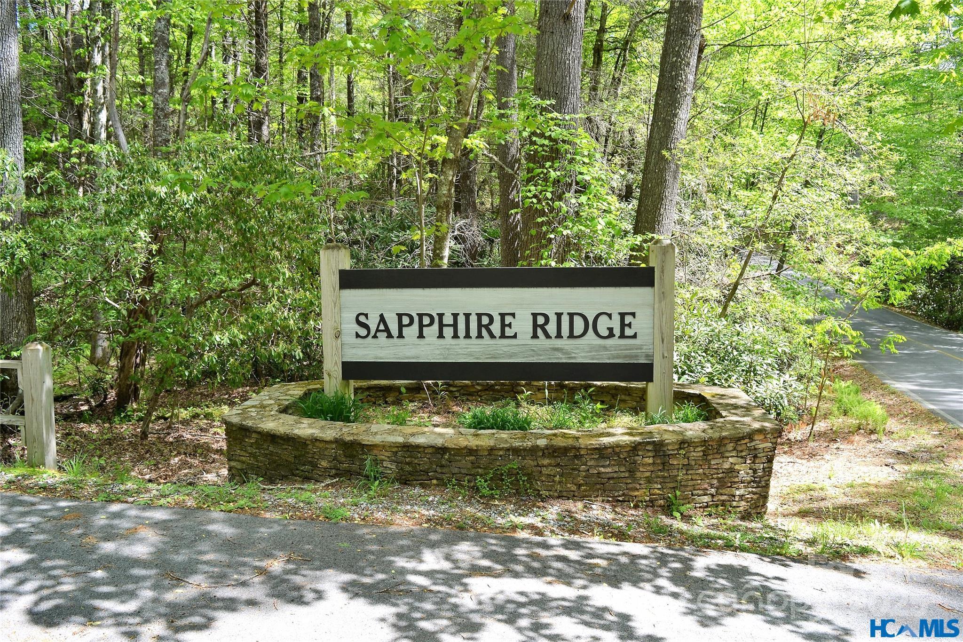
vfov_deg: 47.9
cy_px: 321
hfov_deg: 67.4
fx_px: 722
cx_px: 482
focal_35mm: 27
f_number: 6.3
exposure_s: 1/80
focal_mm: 18
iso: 100
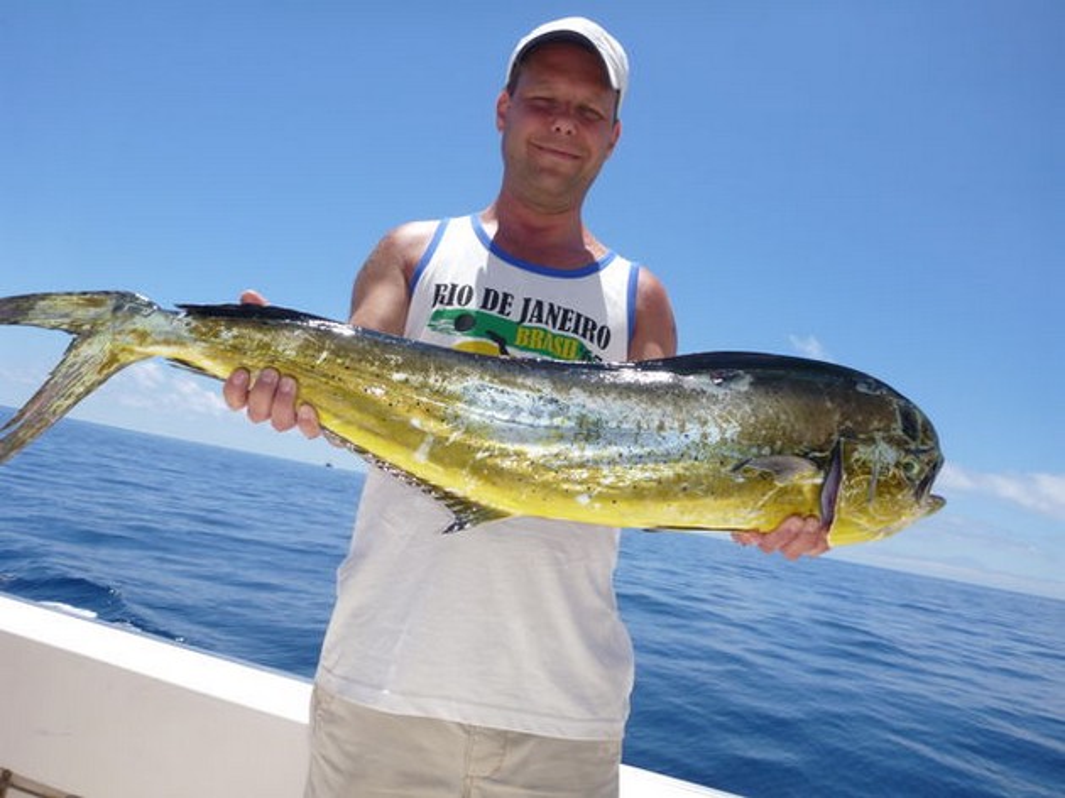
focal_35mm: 28
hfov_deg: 63.5
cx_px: 532
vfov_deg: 49.7
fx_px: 861
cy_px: 399
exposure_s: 1/160
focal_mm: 4.9
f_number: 10
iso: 100
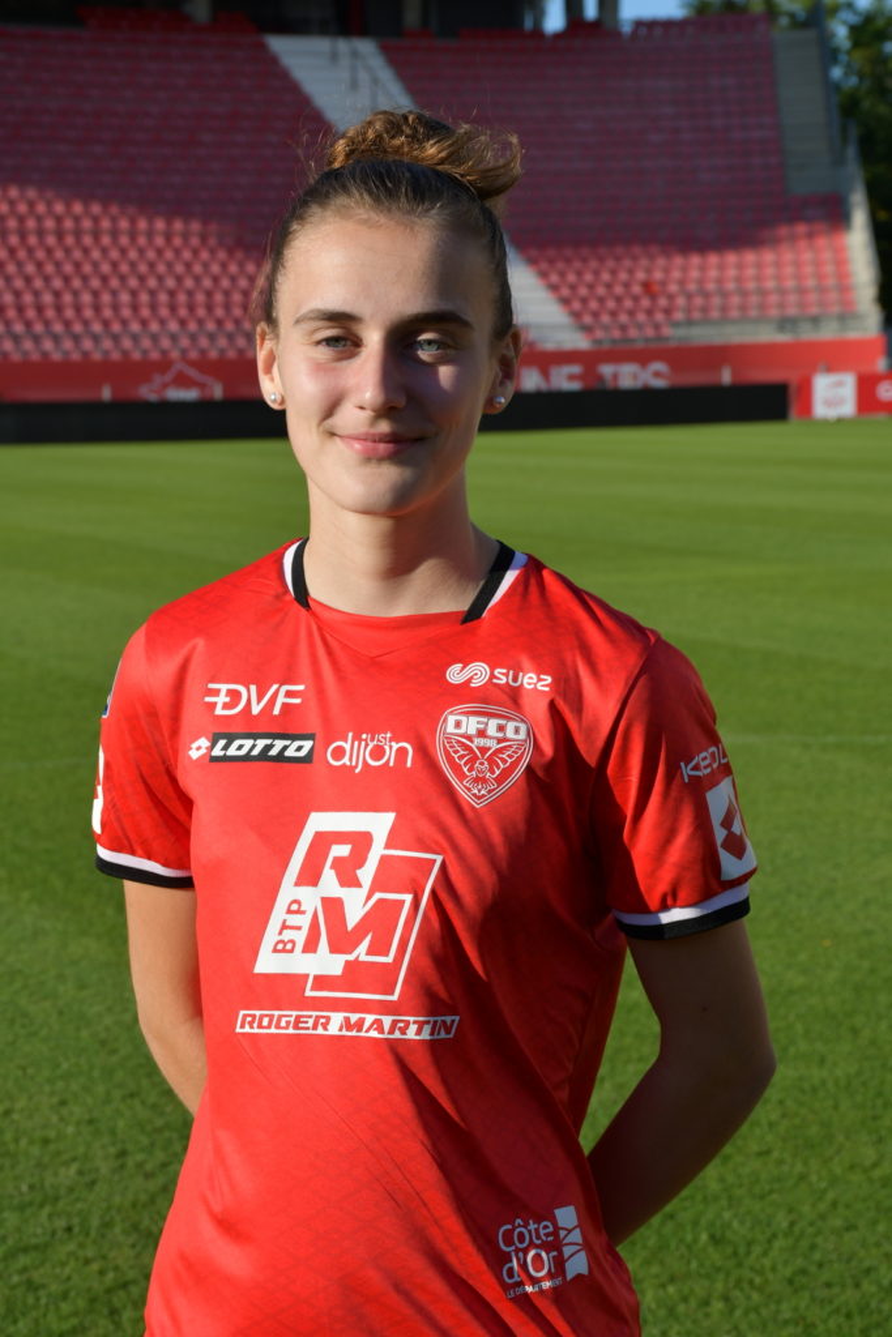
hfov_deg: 17.5
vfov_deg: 26.0
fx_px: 2898
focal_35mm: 78
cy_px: 668
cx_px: 446
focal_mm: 52
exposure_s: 1/320
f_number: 9
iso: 100
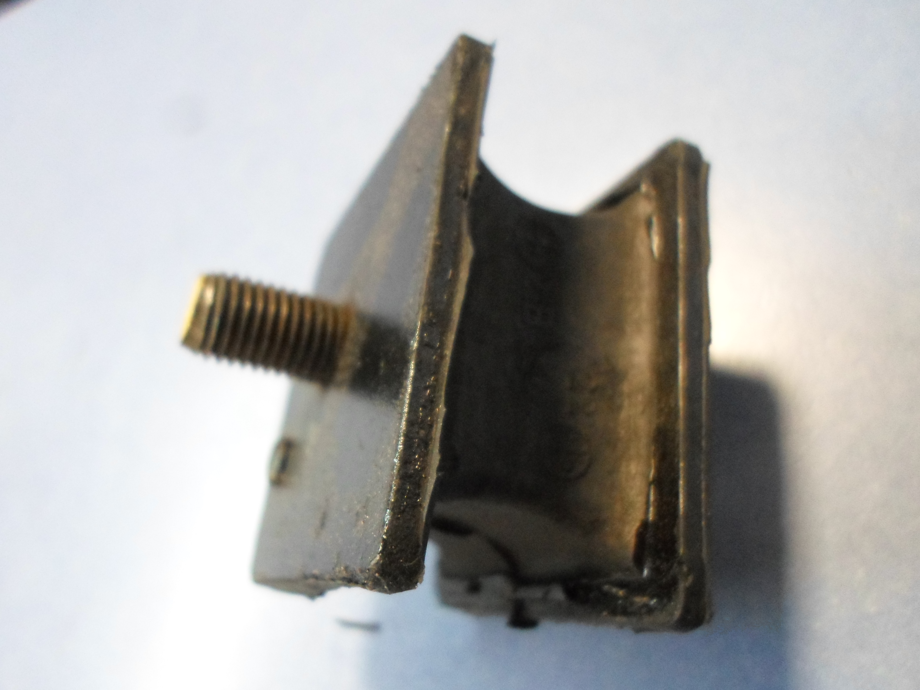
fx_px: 664
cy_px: 345
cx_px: 460
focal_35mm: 25
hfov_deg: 69.4
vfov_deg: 54.9
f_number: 2.5
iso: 400
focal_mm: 4.5
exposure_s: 1/20
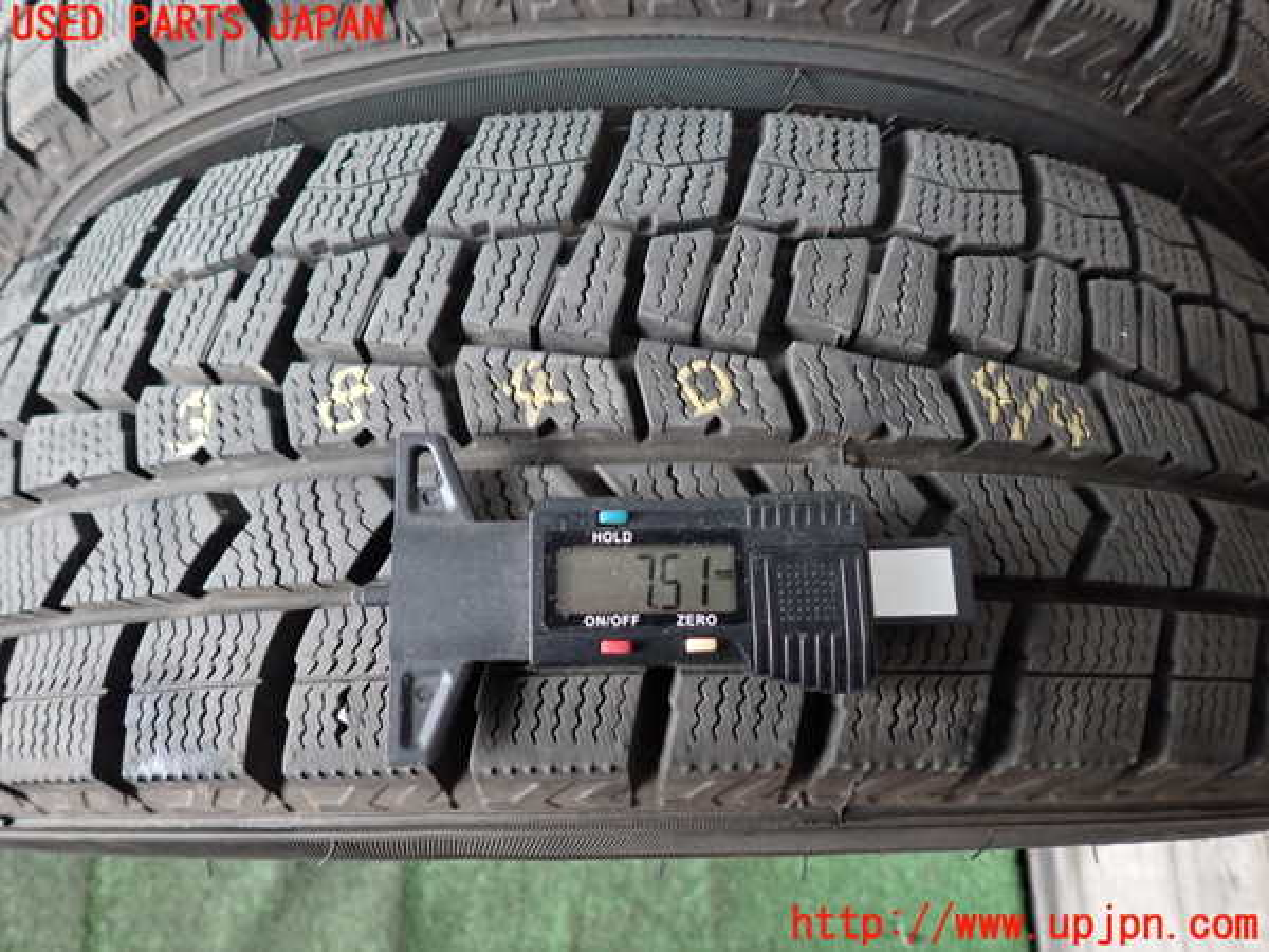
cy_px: 476
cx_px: 634
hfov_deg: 69.4
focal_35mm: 25
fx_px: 916
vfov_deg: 54.9
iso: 500
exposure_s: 1/30
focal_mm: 4.5
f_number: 2
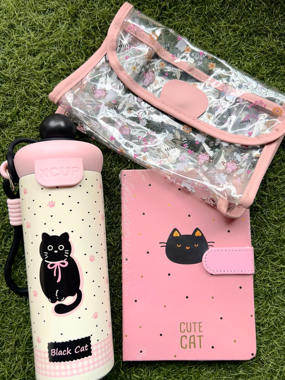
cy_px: 190
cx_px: 142
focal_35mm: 26
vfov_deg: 67.3
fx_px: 285
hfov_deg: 53.1
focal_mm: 5.7
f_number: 1.5
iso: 50
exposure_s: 1/572
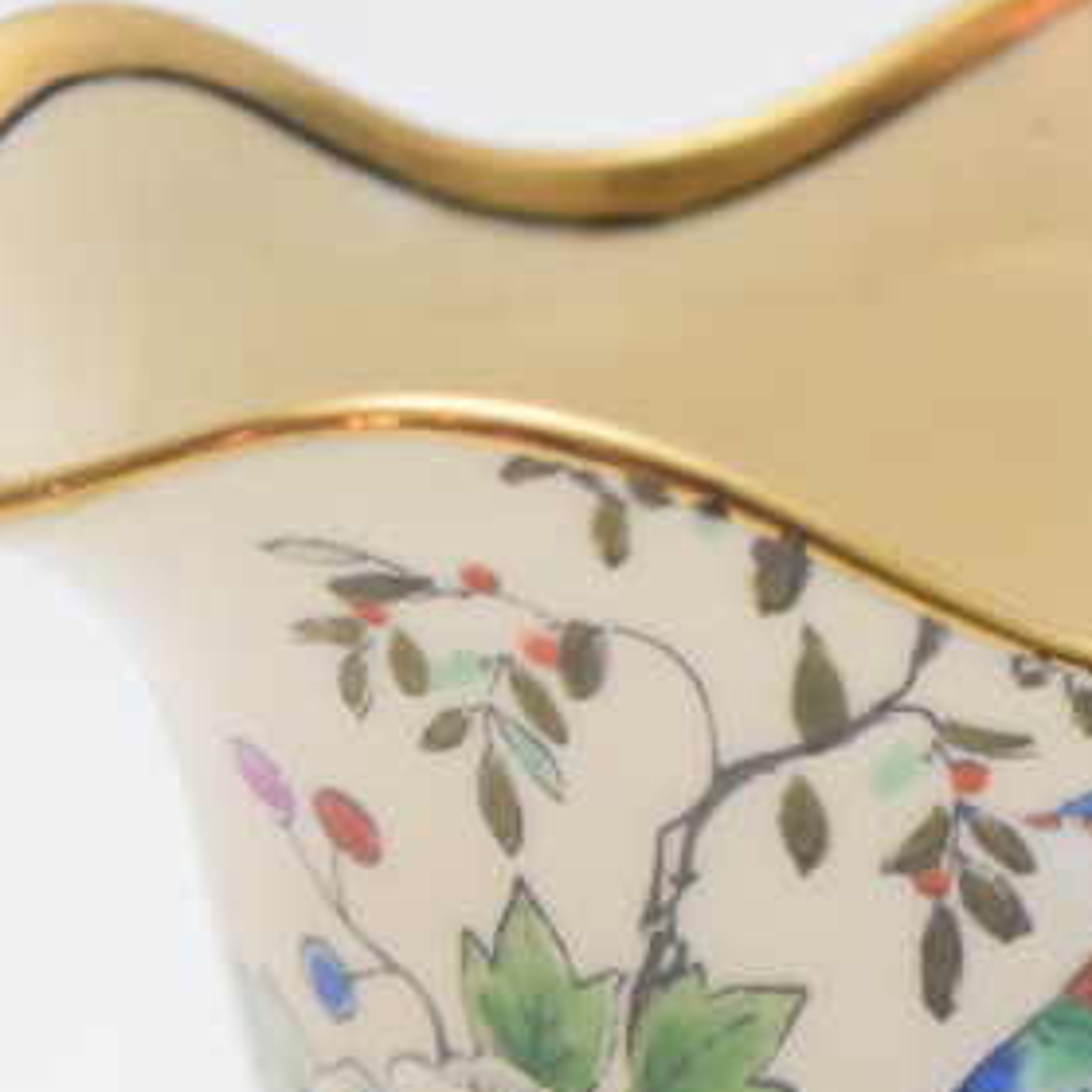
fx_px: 8977
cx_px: 1010
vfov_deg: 6.9
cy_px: 1016
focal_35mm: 252
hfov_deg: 6.9
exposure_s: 1/80
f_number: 5.6
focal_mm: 55
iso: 800
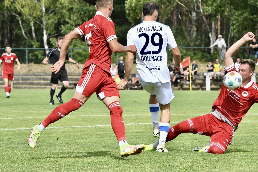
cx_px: 129
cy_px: 86
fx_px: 1863
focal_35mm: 260
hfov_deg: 7.9
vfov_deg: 5.3
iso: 2500
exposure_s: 1/1600
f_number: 14
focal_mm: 260
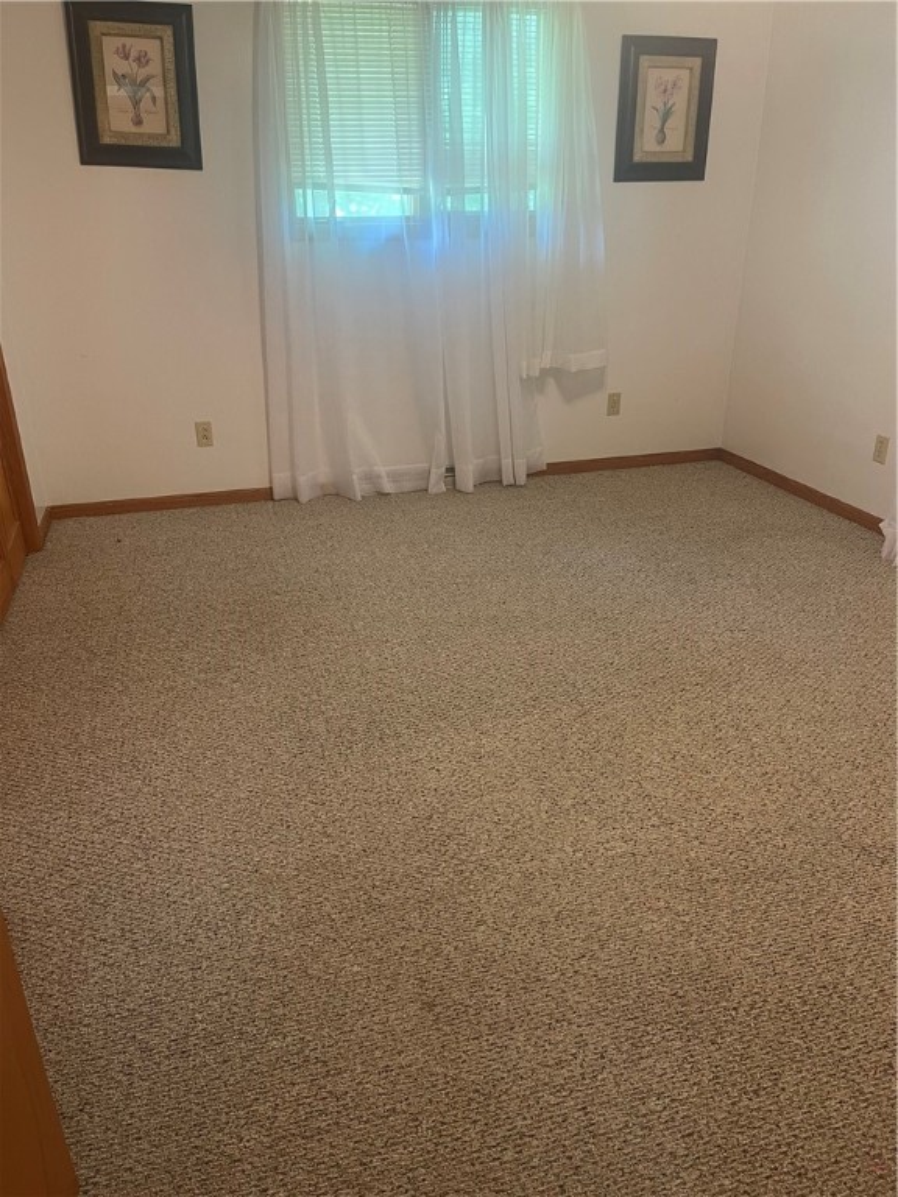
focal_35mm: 25
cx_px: 449
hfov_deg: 54.9
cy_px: 598
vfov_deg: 69.4
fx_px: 865
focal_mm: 5.1
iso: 200
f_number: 1.6
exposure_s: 1/60
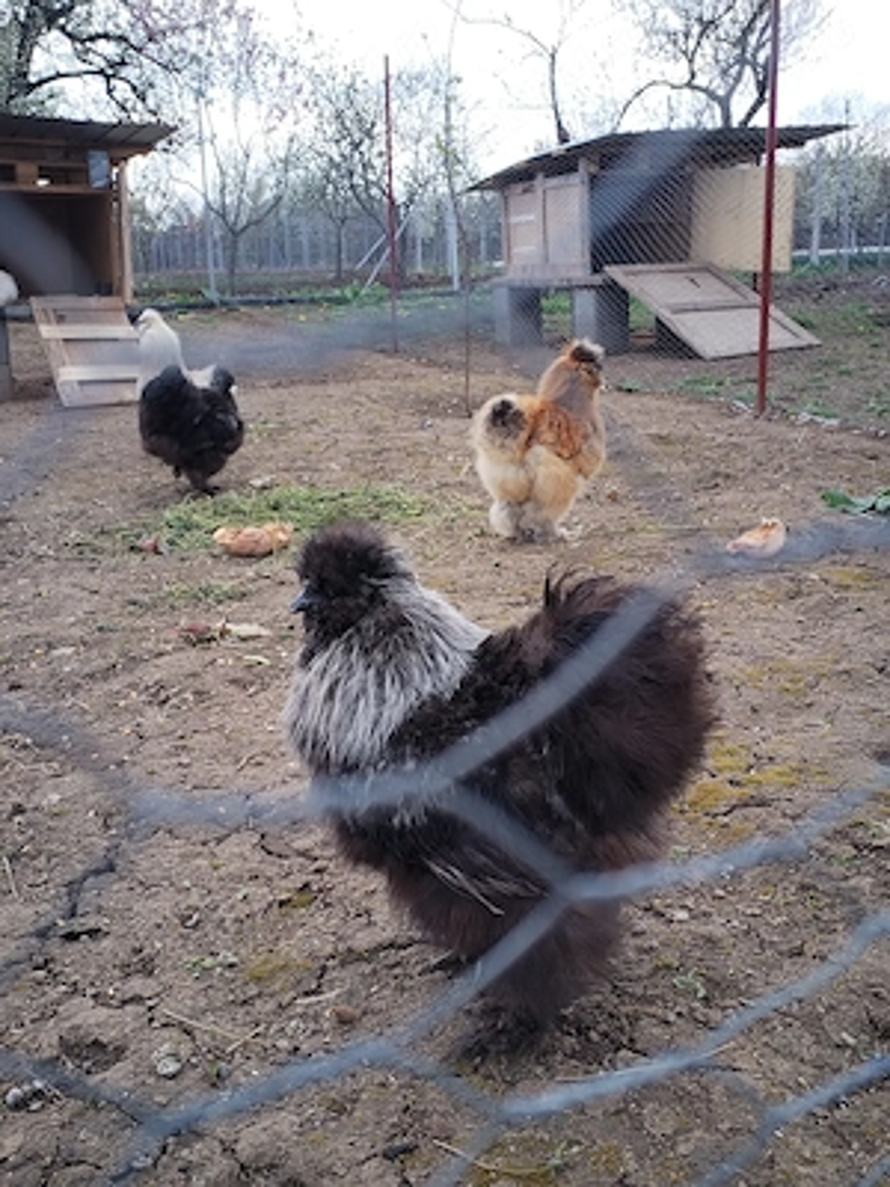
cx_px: 445
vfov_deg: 51.4
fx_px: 1234
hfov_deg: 39.7
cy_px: 594
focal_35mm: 36
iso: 100
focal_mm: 4.75
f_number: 1.8
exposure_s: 1/174
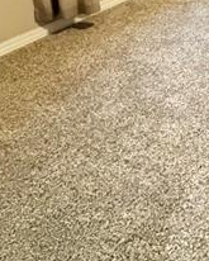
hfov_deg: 21.6
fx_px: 394
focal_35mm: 51
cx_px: 356
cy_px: -106
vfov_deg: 27.9
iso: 1250
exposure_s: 1/40
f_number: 2.2
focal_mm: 2.22
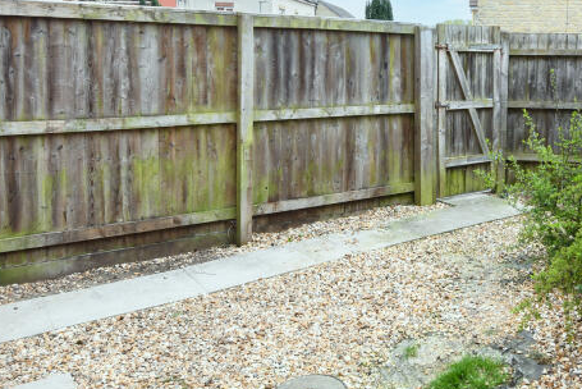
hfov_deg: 50.4
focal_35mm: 36
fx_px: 582
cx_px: 452
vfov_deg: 36.2
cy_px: 106
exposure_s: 1/320
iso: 500
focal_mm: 16
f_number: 6.3
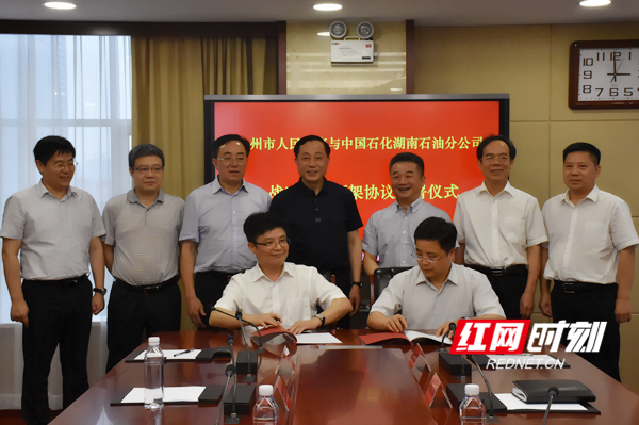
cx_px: 320
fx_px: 931
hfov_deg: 37.9
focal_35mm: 52
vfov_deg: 25.7
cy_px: 212
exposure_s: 1/320
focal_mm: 35
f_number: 9
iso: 4000
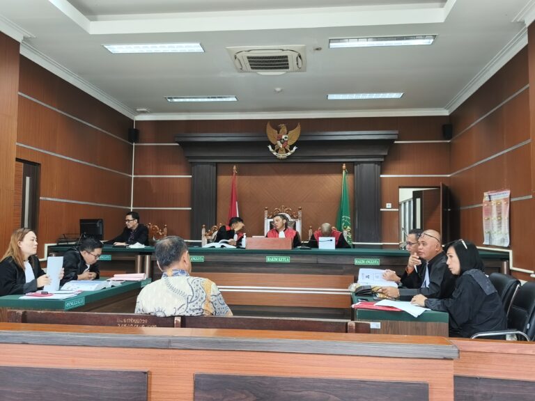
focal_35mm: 30
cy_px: 200
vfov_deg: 46.8
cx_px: 268
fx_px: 464
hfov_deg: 60.0
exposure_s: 1/50
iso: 400
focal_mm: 6.18
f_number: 1.65
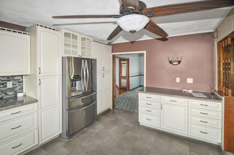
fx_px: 97
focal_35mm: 15
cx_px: 117
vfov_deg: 77.2
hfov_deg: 100.5
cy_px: 78
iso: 800
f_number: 4
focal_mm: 10
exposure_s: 1/60
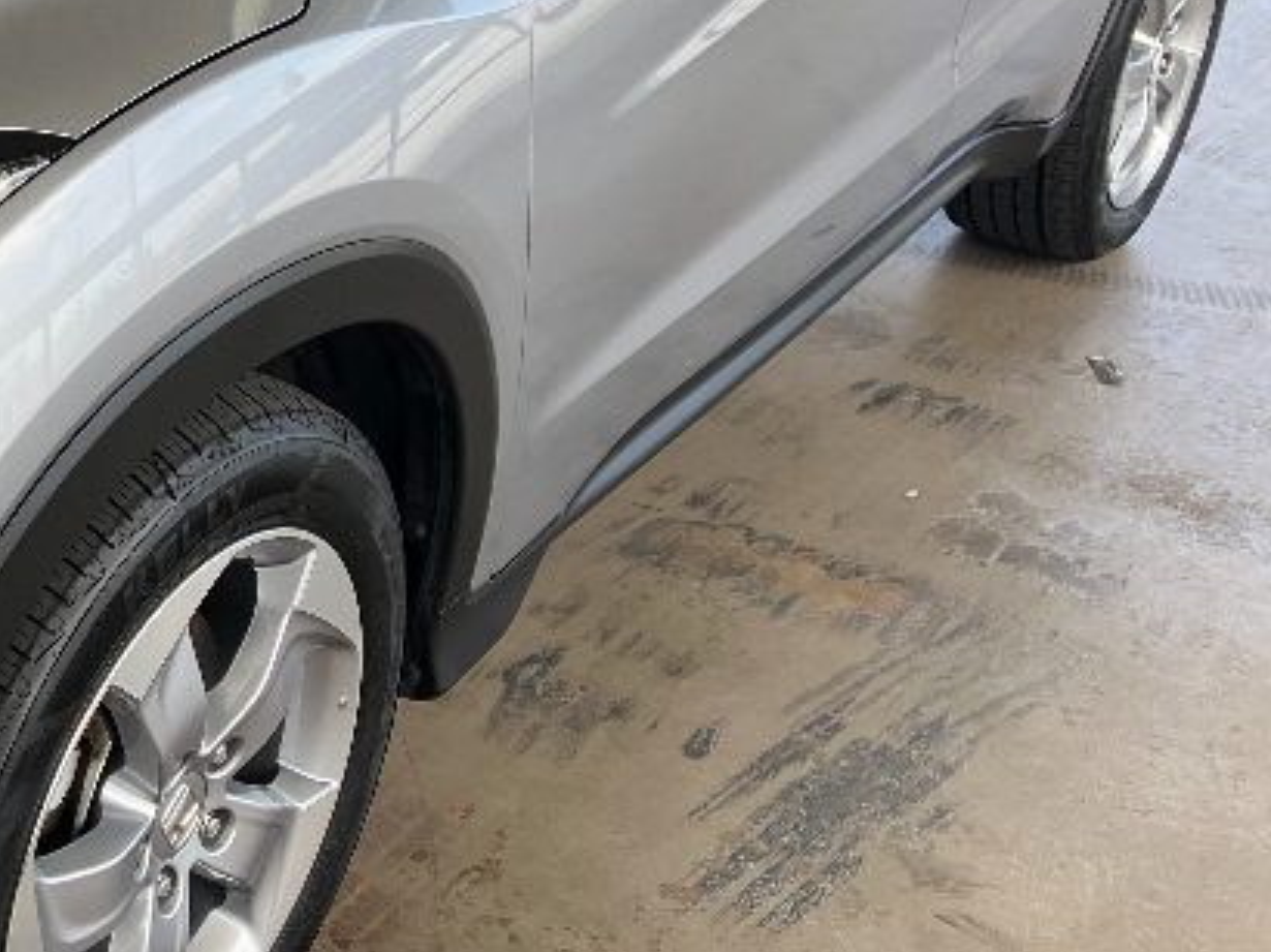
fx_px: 2569
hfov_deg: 25.3
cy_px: 133
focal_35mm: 70
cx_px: -211
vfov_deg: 20.6
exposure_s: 1/193
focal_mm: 3.99
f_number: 1.8
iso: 25
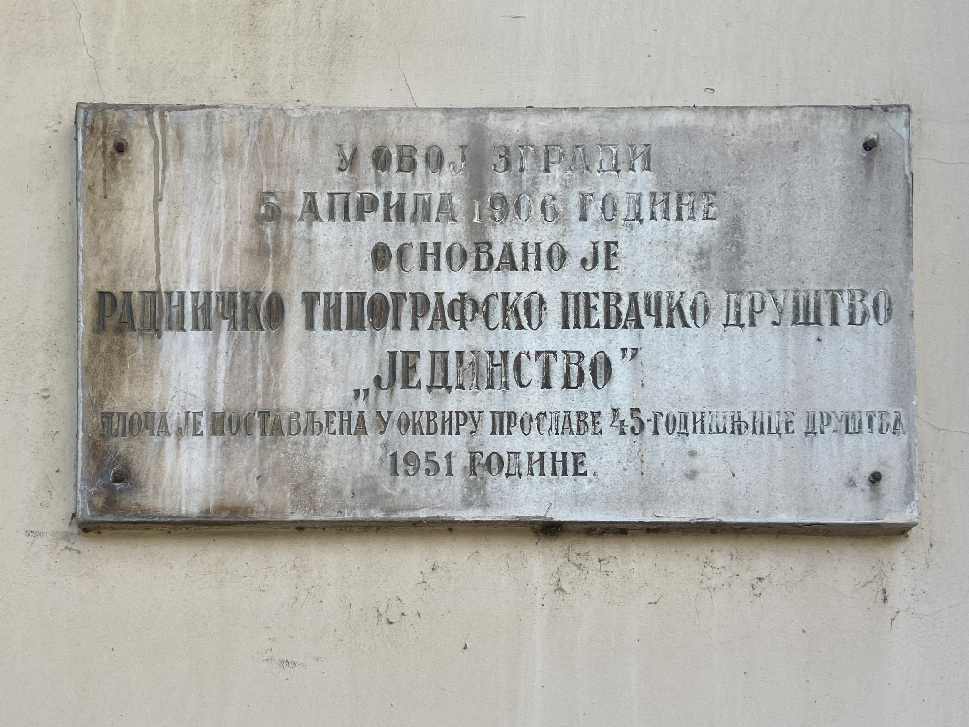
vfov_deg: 53.1
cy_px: 364
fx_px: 728
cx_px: 484
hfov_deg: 67.3
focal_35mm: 26
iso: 32
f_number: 1.8
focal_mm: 4.25
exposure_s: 1/582
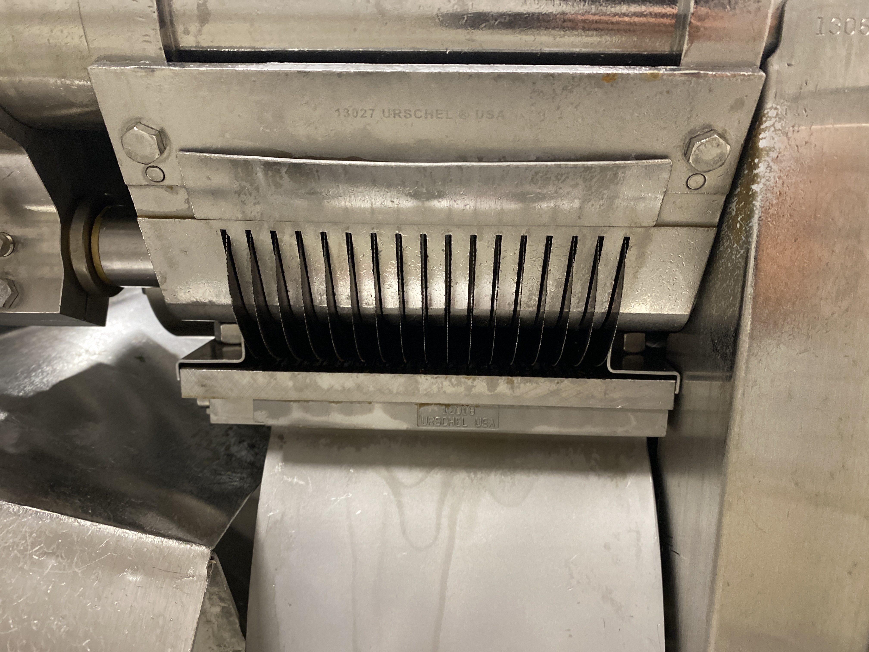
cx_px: 434
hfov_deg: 67.3
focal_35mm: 26
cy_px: 326
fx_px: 653
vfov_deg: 53.1
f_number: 1.8
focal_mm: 4.25
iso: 500
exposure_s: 1/33
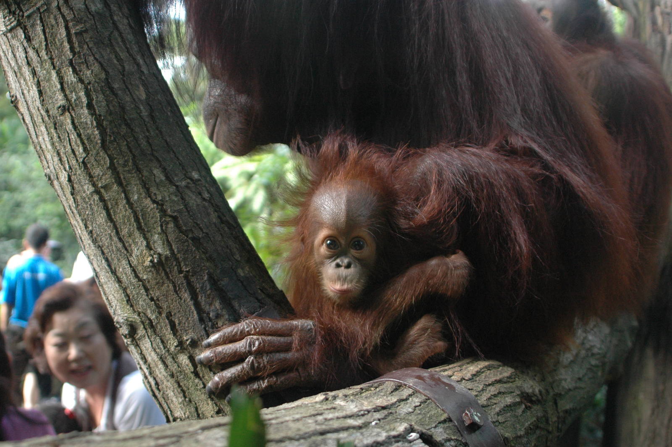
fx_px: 783
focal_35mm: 42
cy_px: 224
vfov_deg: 31.8
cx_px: 336
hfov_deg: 46.4
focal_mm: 28
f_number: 3.5
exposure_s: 1/125
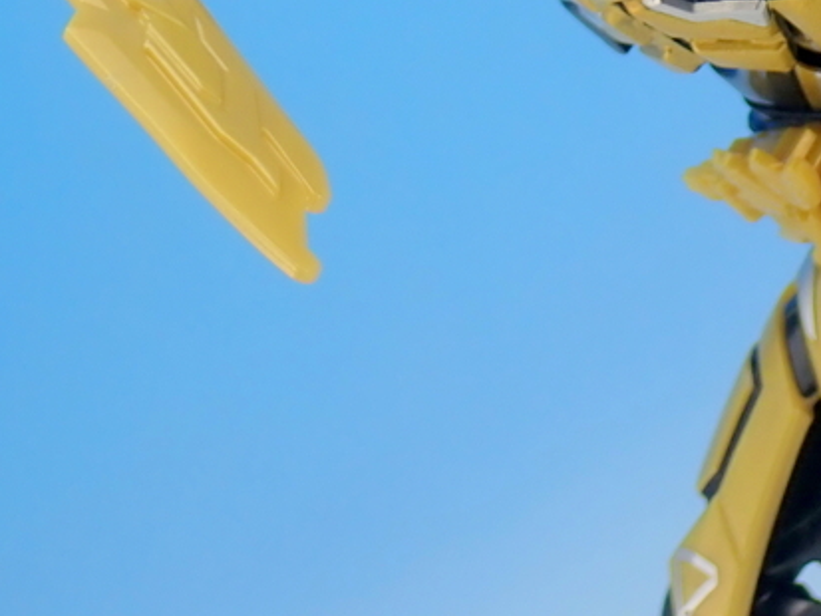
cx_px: 646
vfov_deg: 7.7
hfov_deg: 10.3
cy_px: -99
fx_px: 4531
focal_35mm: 191
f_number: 4.1
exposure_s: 1/20
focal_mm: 13.65
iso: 100
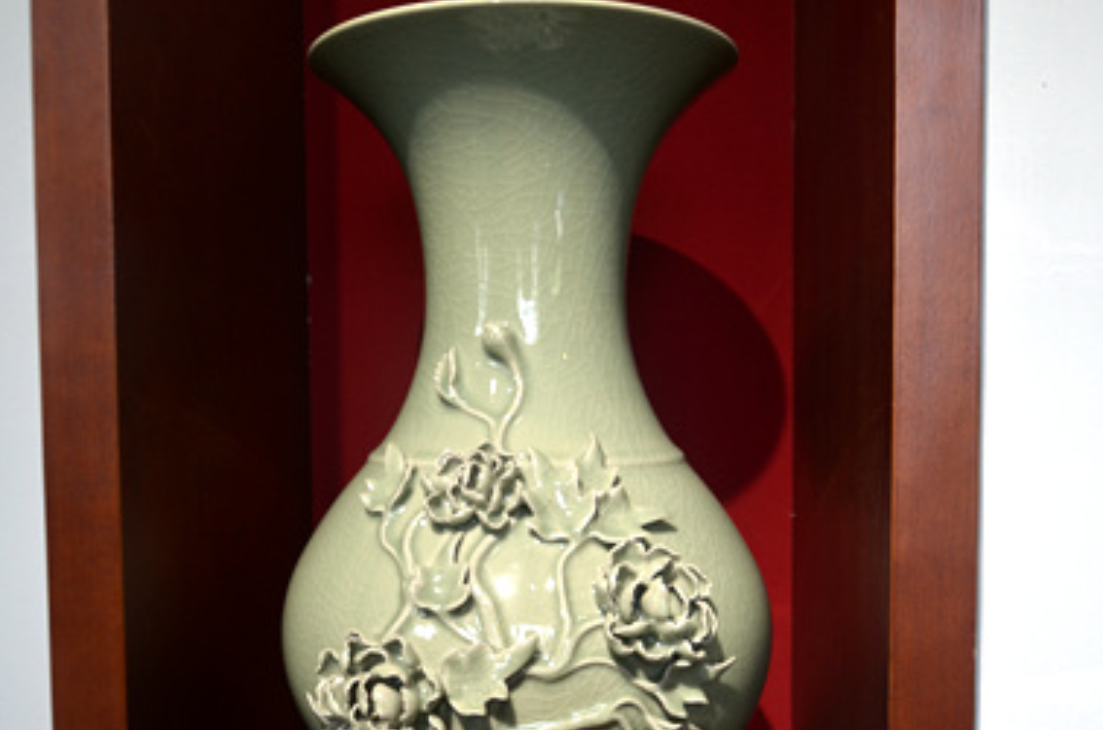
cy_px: 477
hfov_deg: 52.0
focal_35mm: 37
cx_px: 554
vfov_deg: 35.5
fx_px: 1131
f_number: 4.5
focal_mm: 18
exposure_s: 1/80
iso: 400
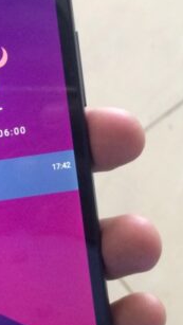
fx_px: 681
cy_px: 180
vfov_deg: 26.8
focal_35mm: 79
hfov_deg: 14.7
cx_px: -44
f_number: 2.2
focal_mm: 4.15
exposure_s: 1/33
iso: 200
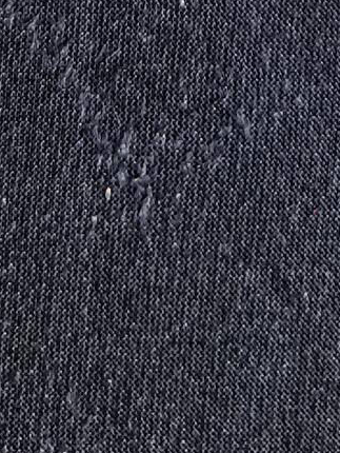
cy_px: -472
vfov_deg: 14.3
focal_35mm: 113
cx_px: 216
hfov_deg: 13.1
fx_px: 1478
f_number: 1.9
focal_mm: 4.94
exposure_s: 1/120
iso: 100
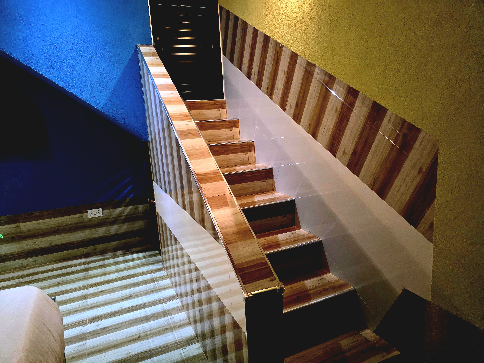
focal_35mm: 23
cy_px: 182
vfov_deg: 58.9
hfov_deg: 73.9
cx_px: 242
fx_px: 322
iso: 2000
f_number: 1.7
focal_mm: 6.3
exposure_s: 1/101
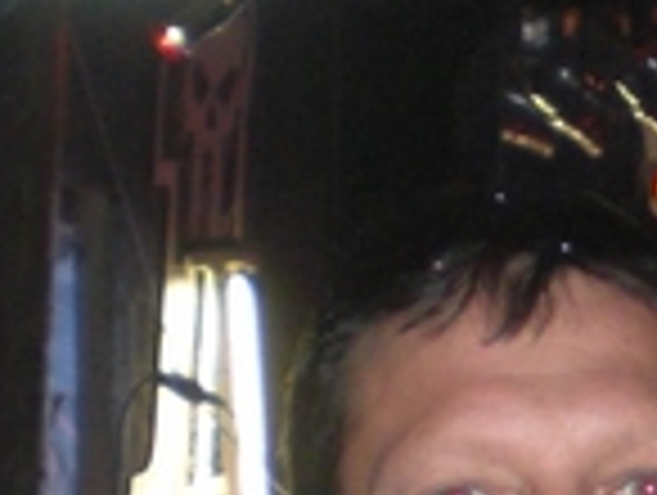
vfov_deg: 7.1
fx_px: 3954
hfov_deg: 9.4
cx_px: 770
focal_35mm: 208
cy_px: 657
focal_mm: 6.3
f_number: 3.1
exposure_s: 1/60
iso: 200
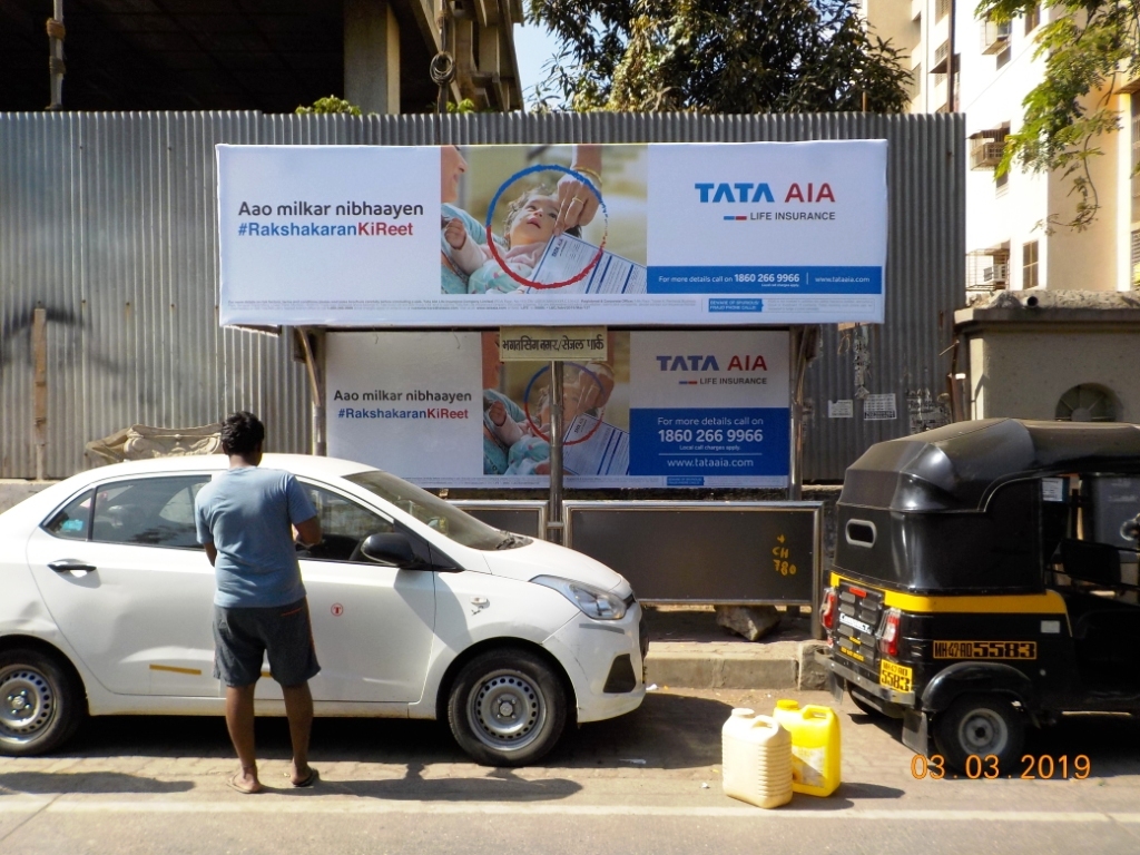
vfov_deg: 46.8
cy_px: 428
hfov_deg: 60.0
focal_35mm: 30
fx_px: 988
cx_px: 570
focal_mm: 4.1
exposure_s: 1/1000
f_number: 3.3
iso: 125
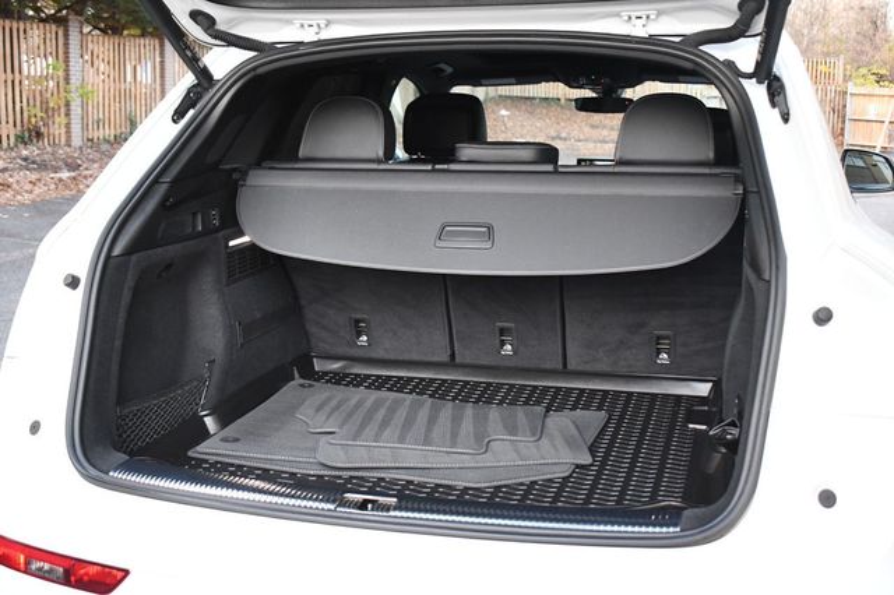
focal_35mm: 43
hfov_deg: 45.5
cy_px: 298
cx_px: 447
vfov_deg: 31.2
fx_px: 1067
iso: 2800
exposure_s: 1/125
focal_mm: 29
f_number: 4.2
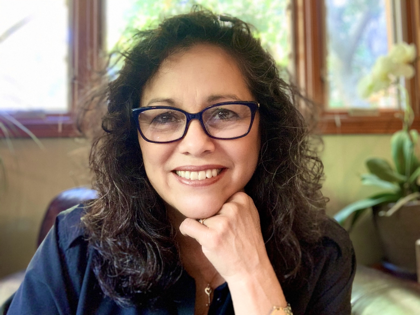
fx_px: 388
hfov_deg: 56.8
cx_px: 210
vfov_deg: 44.2
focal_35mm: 32
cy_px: 158
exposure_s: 1/30
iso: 500
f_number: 2.2
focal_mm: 2.87
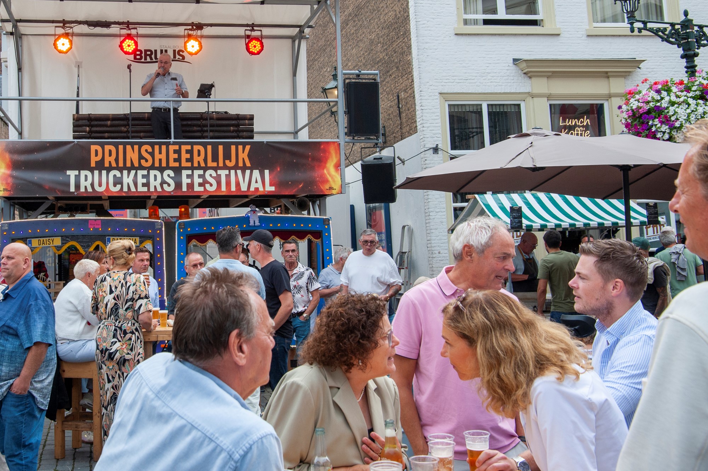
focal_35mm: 31
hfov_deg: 60.3
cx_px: 354
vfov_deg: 42.3
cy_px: 236
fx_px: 609
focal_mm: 31
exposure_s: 1/400
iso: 400
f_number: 10
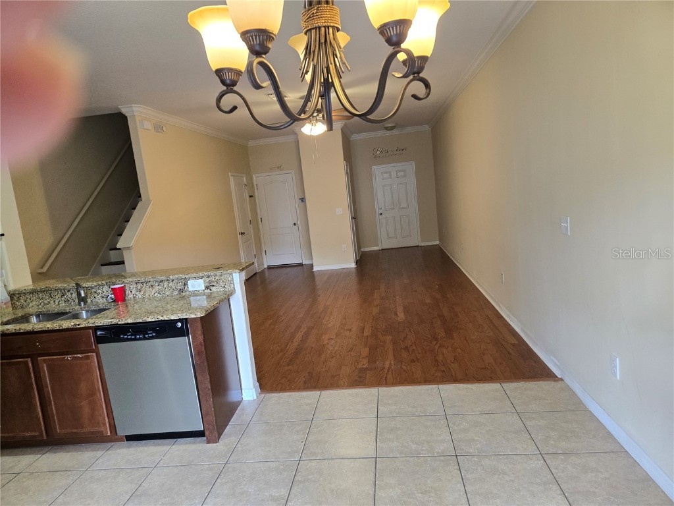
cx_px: 337
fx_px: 448
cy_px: 253
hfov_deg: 73.9
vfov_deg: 58.9
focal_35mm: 23
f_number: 1.8
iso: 200
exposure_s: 1/120
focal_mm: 5.4
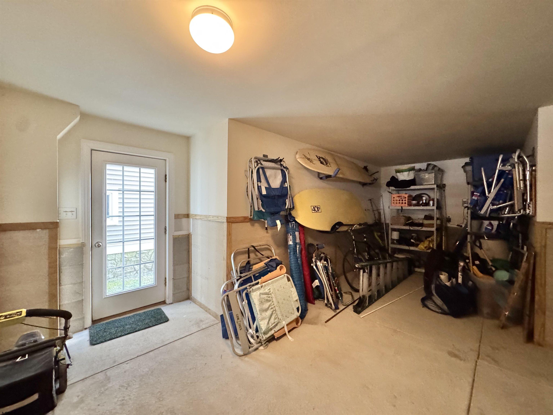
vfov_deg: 85.7
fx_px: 224
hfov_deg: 102.1
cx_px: 276
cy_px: 208
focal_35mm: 14
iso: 800
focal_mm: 2.22
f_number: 2.2
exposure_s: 1/40
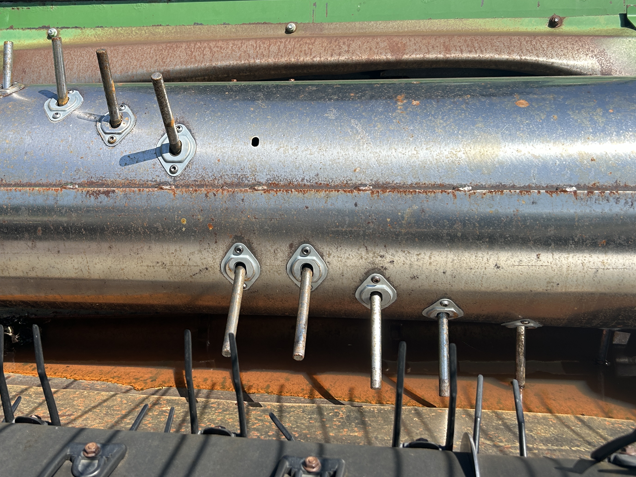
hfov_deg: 48.8
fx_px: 698
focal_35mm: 38
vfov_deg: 37.6
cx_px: 270
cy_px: 202
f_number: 1.5
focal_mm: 5.7
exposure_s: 1/3077
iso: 50
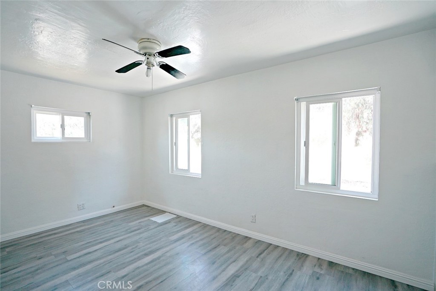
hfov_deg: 96.7
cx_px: 218
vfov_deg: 73.8
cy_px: 146
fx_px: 194
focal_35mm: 16
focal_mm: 16
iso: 160
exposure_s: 1/60
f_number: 4
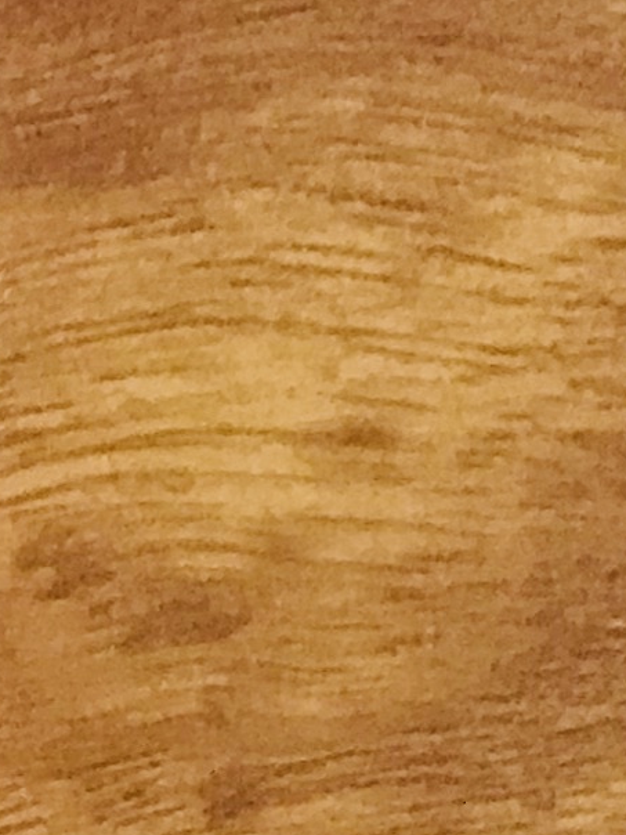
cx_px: -936
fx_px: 4509
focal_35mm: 187
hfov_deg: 7.4
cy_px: -1026
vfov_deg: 9.6
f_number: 1.8
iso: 32
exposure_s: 1/25
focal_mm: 3.99
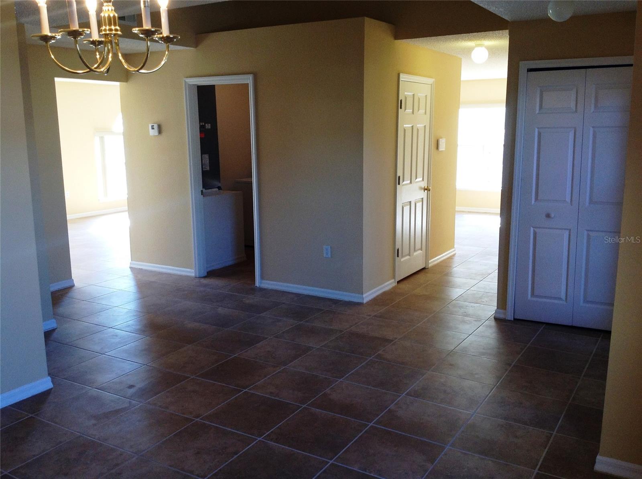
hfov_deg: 52.7
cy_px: 240
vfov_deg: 40.6
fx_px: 648
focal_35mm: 35
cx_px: 321
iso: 64
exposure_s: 1/60
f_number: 2.4
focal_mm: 4.28
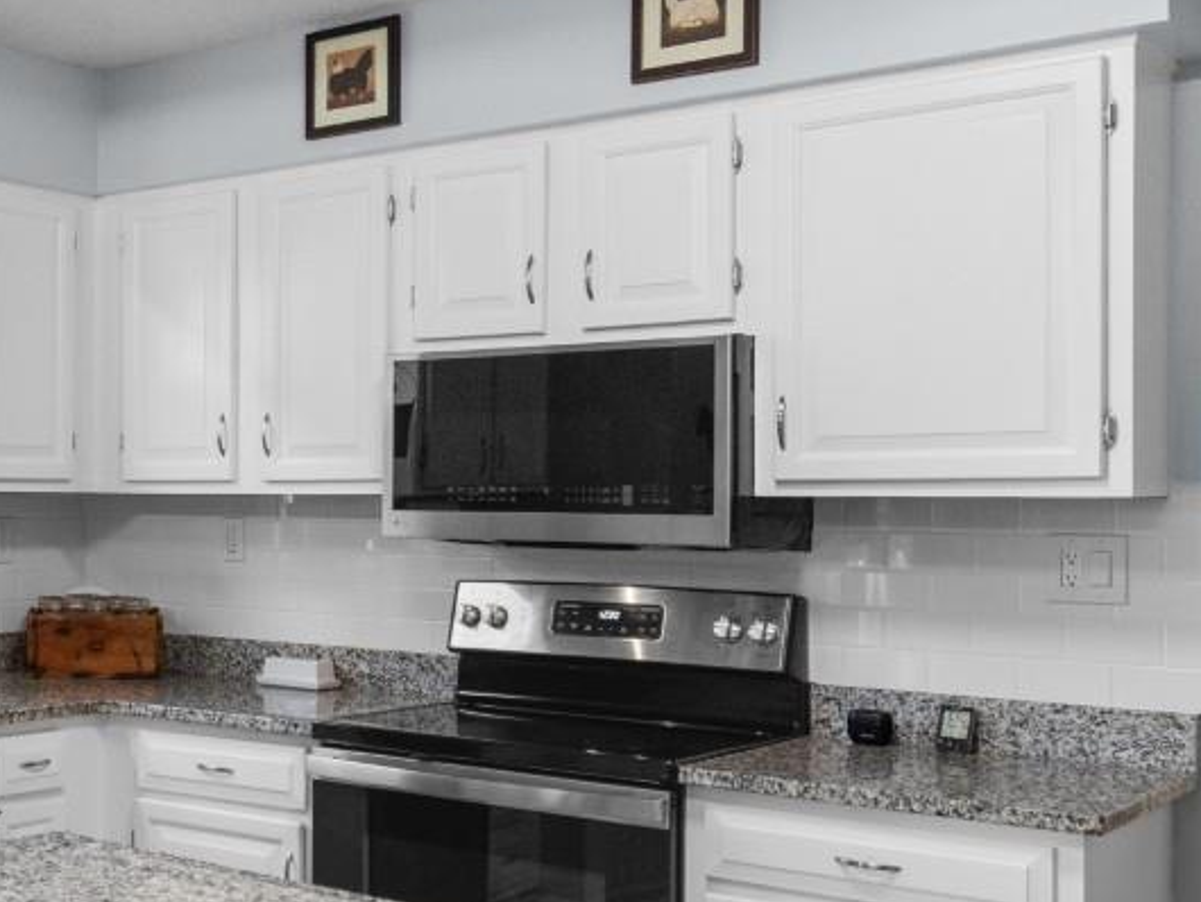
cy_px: 476
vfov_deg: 30.9
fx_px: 1631
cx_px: 11
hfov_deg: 36.5
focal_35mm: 47
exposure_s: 1/2
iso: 100
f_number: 4.8
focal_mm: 11
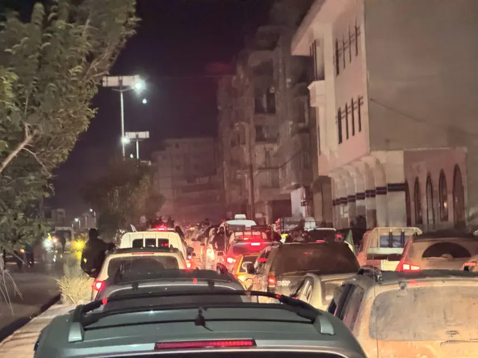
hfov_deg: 16.4
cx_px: 239
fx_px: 1657
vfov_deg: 12.3
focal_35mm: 120
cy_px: 179
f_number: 2.8
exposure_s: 1/24
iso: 2000
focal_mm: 15.66
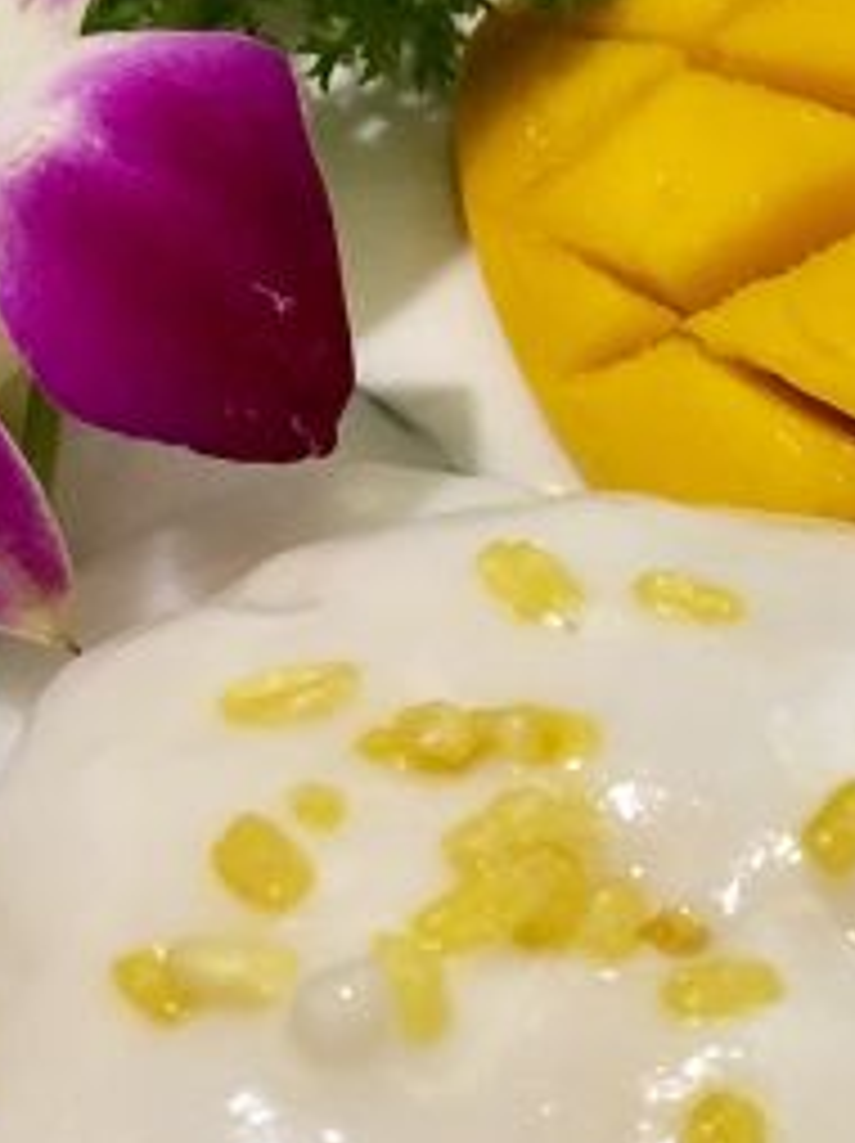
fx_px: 2639
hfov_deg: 17.7
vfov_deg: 24.1
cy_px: 904
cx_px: 974
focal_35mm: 80
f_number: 2.2
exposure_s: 1/33
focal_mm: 4.15
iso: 200
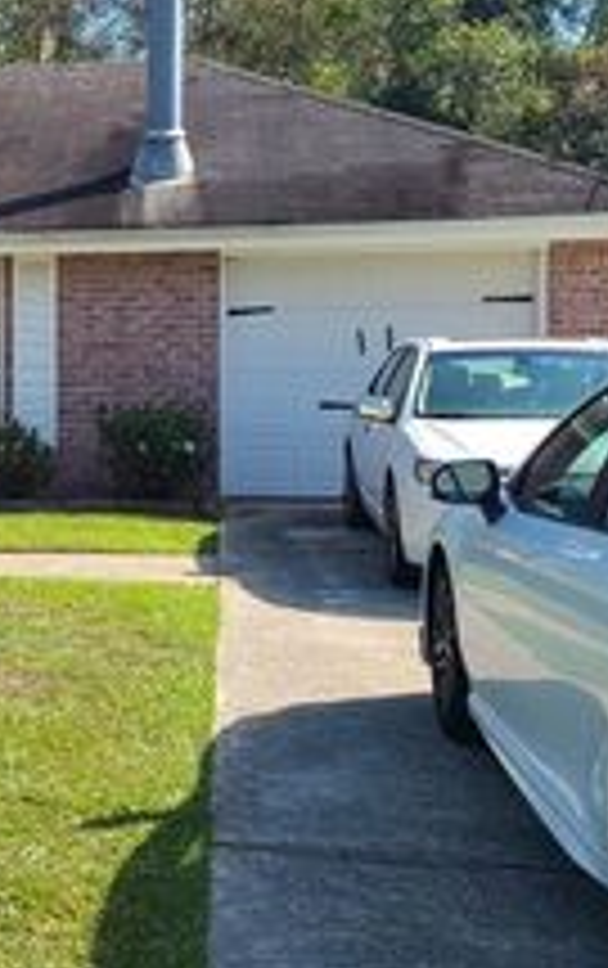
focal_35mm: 64
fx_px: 1691
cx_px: -243
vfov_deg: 31.9
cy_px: 389
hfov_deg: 18.5
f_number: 1.8
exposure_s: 1/1252
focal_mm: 5.4
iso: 40
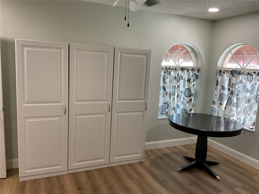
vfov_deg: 48.2
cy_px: 97
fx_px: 217
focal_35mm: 29
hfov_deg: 61.7
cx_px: 130
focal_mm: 3
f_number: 1.8
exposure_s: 1/60
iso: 64
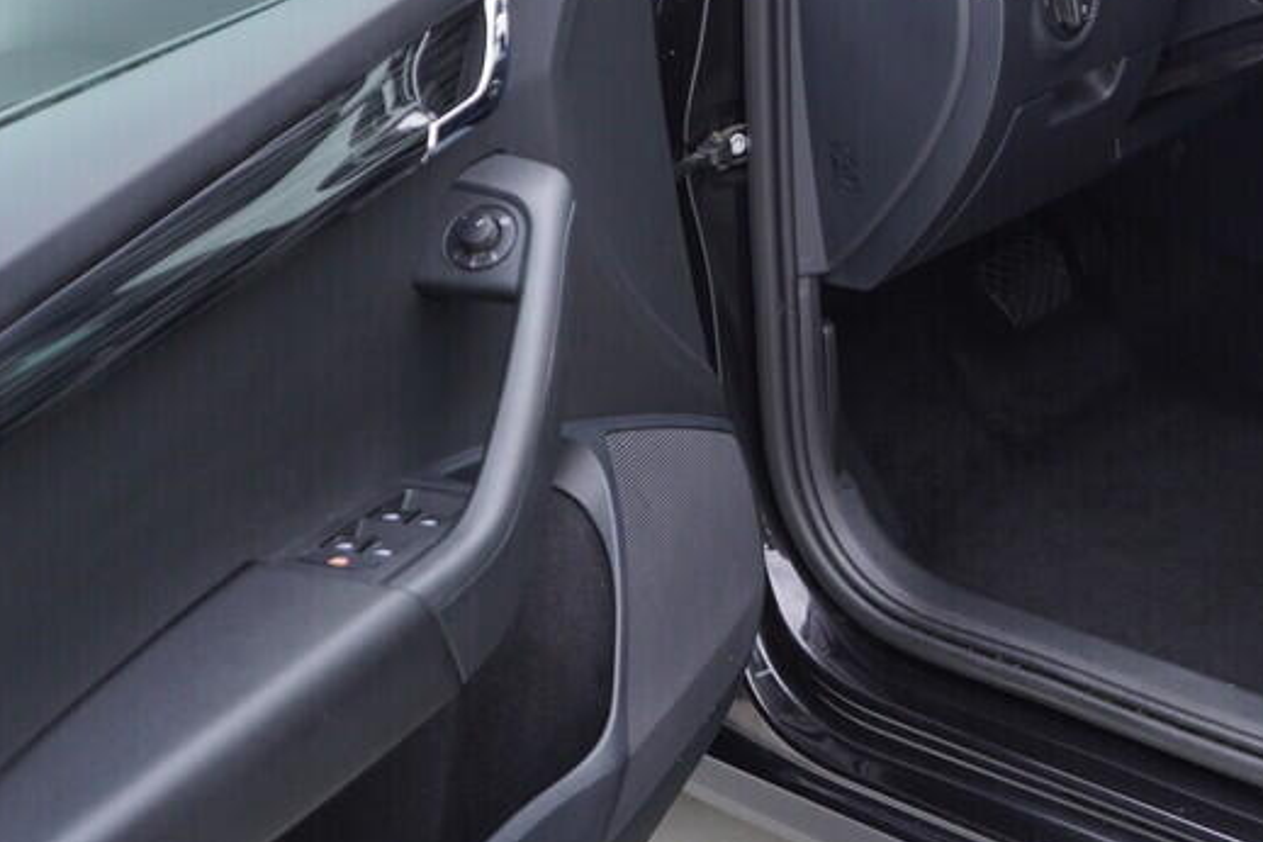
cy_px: 35
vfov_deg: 18.8
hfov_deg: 27.3
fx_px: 2491
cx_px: 1180
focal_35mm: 71
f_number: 2.8
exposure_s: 1/40
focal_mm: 24
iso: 125
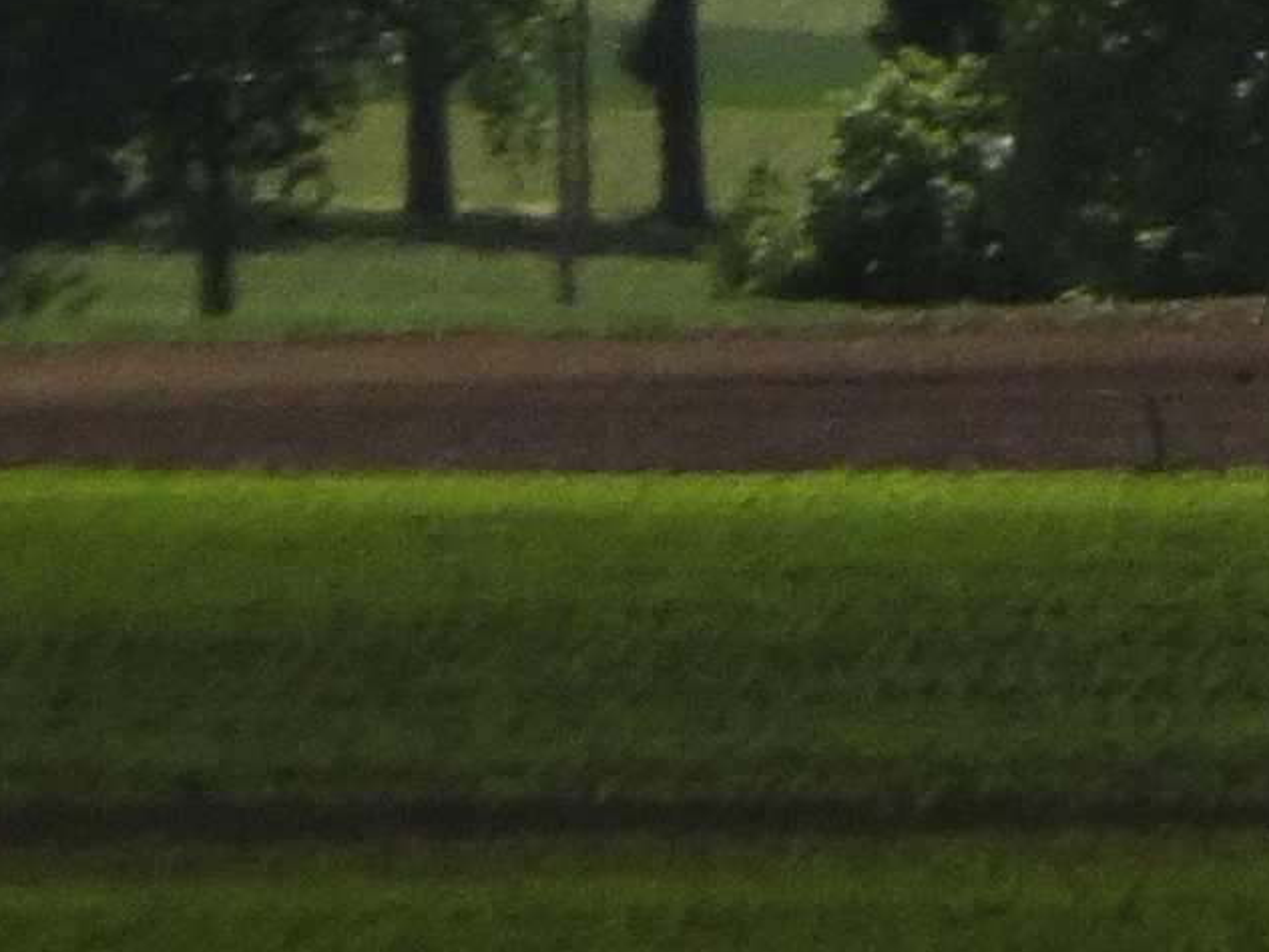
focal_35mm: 1464
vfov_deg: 1.0
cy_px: -2302
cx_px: 3480
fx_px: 53669
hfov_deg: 1.4
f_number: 5.6
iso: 80
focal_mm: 32.24
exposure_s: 1/400
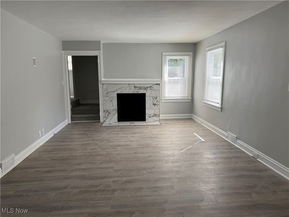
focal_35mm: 24
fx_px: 200
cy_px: 108
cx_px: 144
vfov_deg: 56.8
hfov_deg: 71.6
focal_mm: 6.76
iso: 100
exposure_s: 1/236
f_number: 1.78
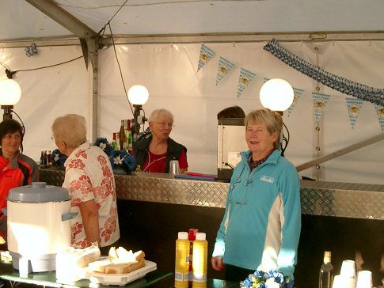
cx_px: 183
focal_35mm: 61
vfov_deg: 24.0
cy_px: 164
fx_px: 677
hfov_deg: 31.7
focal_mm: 7.6
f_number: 2.6
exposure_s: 1/200
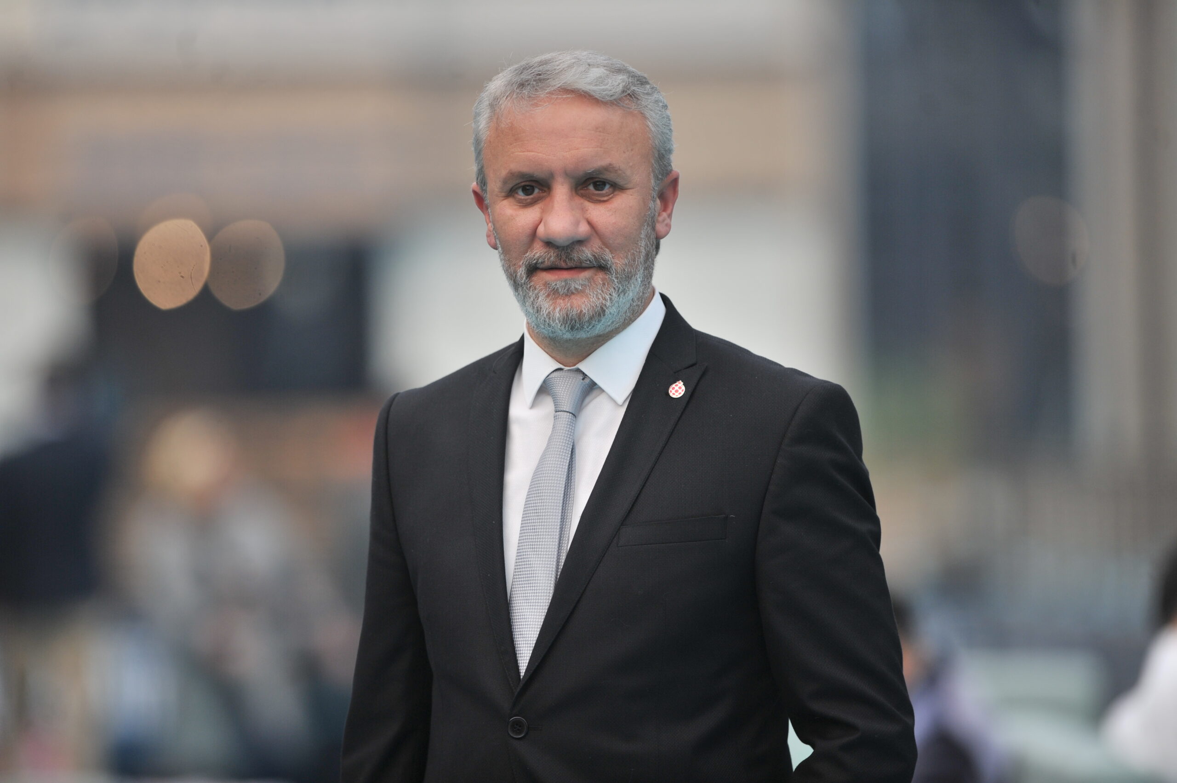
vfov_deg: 4.6
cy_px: 392
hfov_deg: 6.9
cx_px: 588
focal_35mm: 300
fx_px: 9801
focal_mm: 300
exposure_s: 1/640
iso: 320
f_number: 2.8
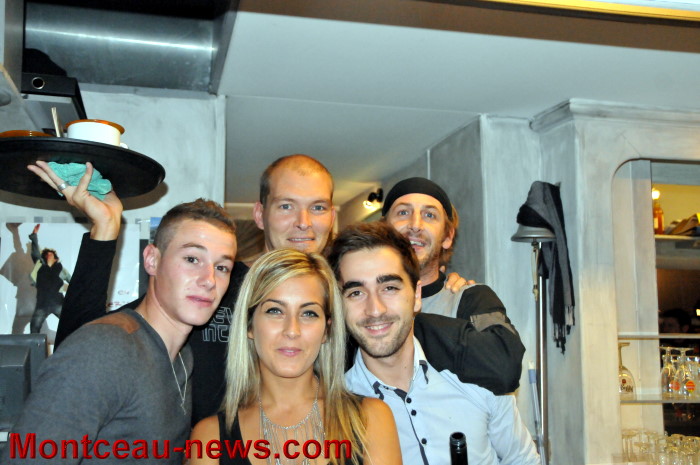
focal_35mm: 39
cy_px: 232
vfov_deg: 34.1
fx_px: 757
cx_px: 350
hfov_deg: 49.6
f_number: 4
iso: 3200
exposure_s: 1/200
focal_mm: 26
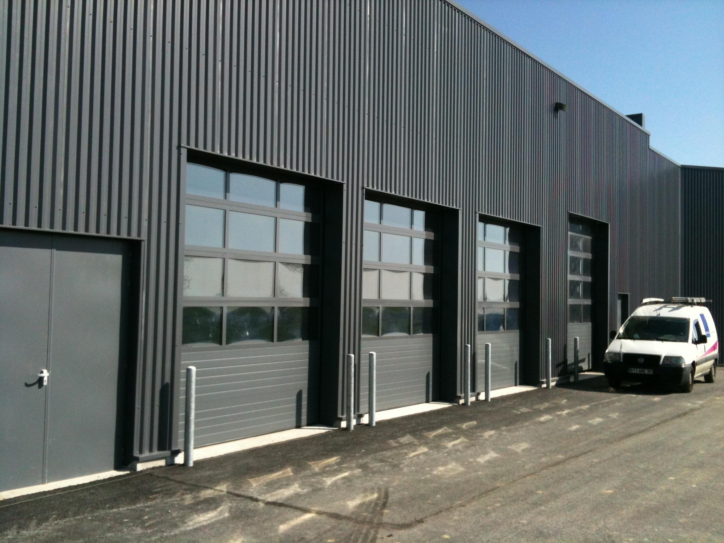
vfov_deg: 40.7
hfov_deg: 52.6
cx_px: 362
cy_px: 272
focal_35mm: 35
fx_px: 732
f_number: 2.8
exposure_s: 1/1054
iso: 64
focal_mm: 3.85
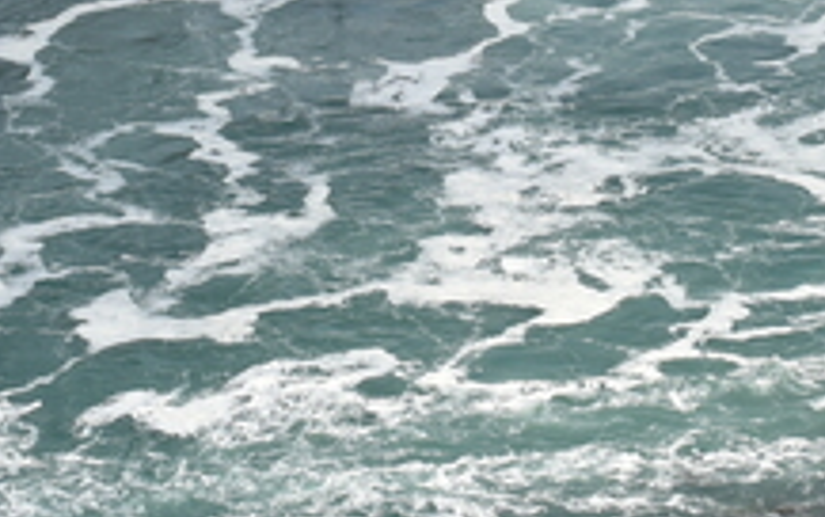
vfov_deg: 7.7
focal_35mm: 168
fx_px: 3780
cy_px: -285
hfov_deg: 12.4
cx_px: 551
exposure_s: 1/250
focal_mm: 28
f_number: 8
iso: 100
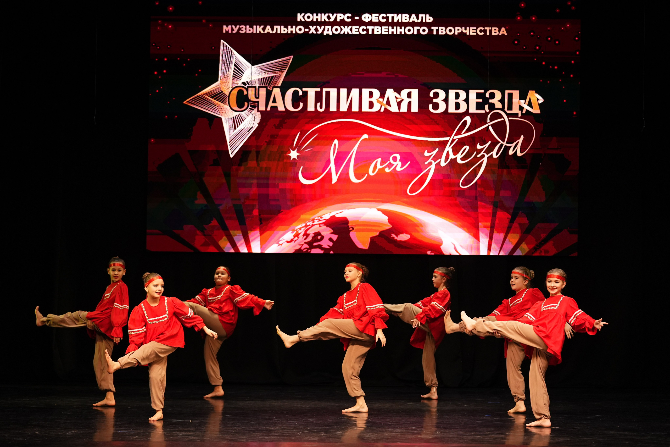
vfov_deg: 13.0
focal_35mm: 105
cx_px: 335
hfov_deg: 19.5
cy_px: 224
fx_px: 1954
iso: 1250
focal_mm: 105
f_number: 2.8
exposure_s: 1/400
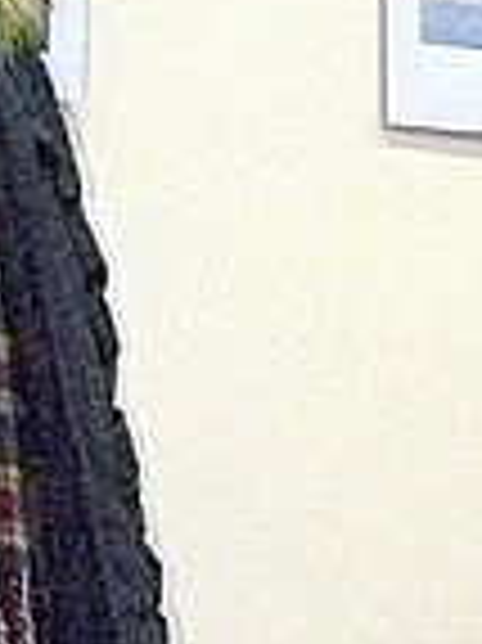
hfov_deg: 9.2
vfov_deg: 12.0
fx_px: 2994
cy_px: 761
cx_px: 450
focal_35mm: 161
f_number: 2.8
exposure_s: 1/60
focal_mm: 6
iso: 800
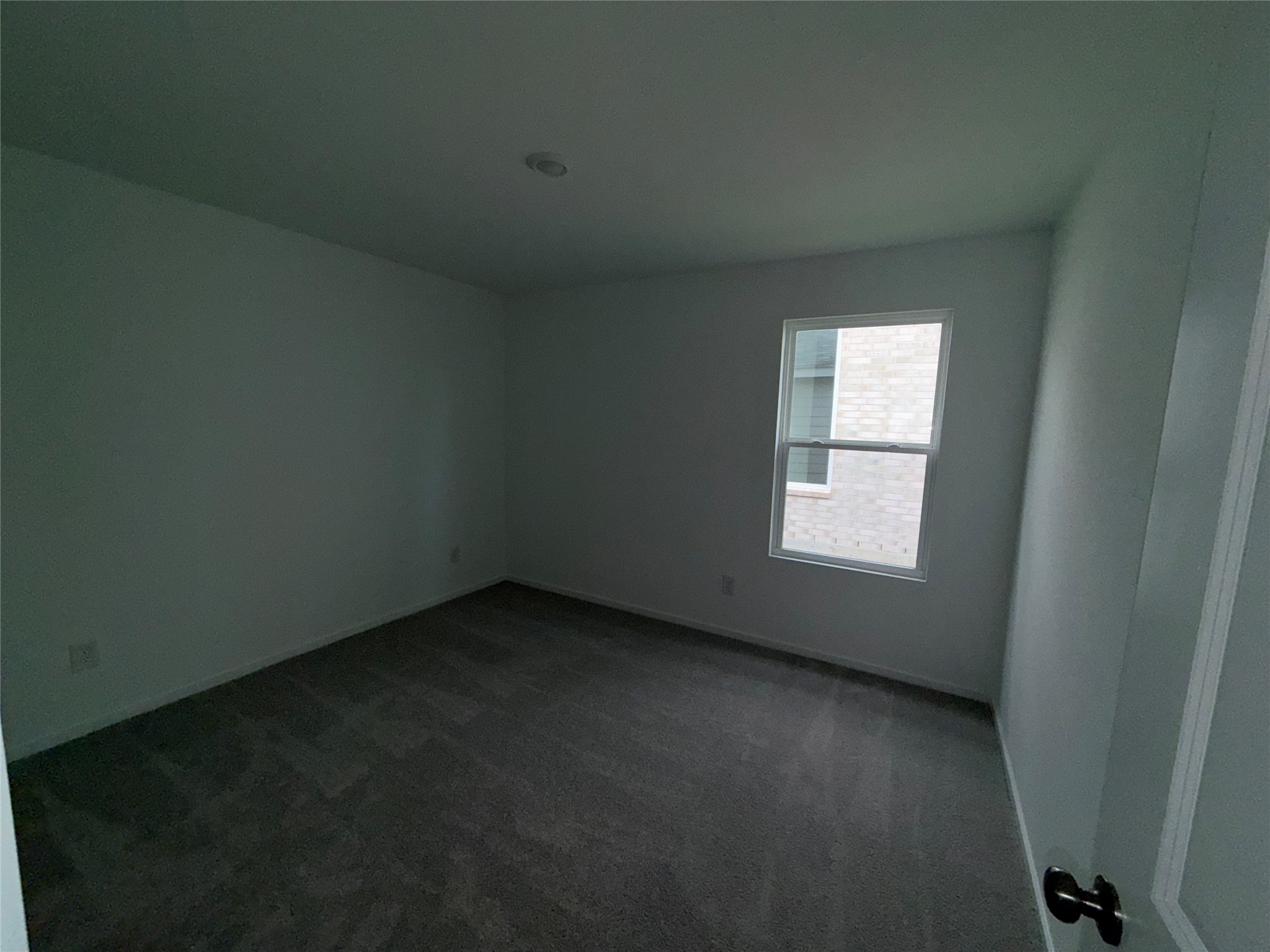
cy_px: 476
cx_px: 635
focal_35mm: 14
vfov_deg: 85.7
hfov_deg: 102.1
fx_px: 514
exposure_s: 1/121
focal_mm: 2.22
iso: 40
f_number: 2.2
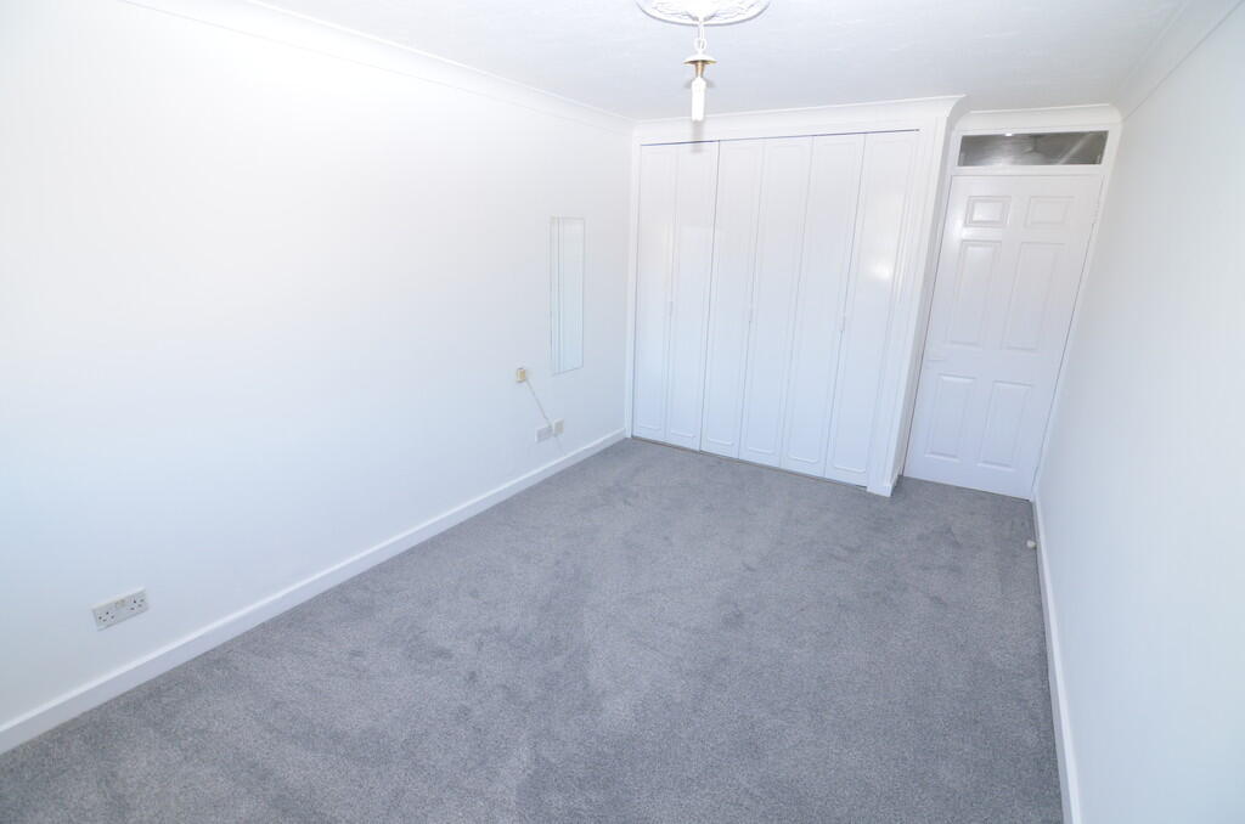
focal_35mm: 16
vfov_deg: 71.8
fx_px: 569
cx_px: 622
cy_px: 412
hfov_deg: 95.1
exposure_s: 1/60
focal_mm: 11
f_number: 4
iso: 450
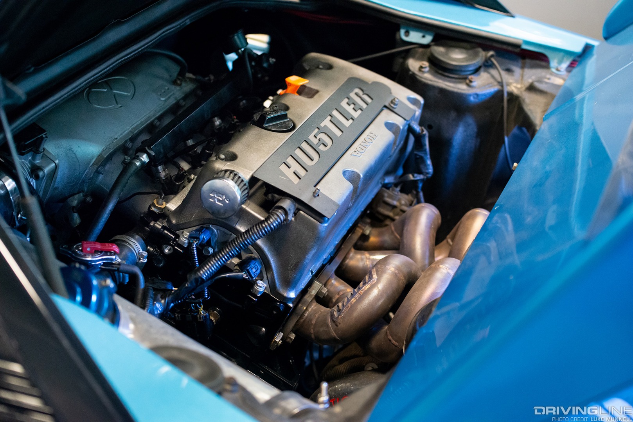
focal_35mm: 72
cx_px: 316
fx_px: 1266
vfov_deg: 18.9
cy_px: 211
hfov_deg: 28.1
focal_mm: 72
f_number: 4
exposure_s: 1/30
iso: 6400
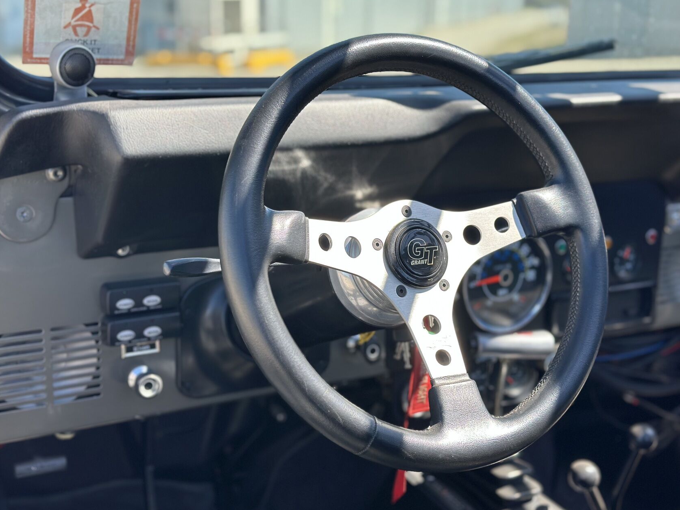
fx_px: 963
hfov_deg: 38.9
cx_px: 334
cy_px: 252
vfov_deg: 29.7
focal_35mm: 49
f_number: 1.78
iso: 80
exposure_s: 1/1199
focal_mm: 6.86
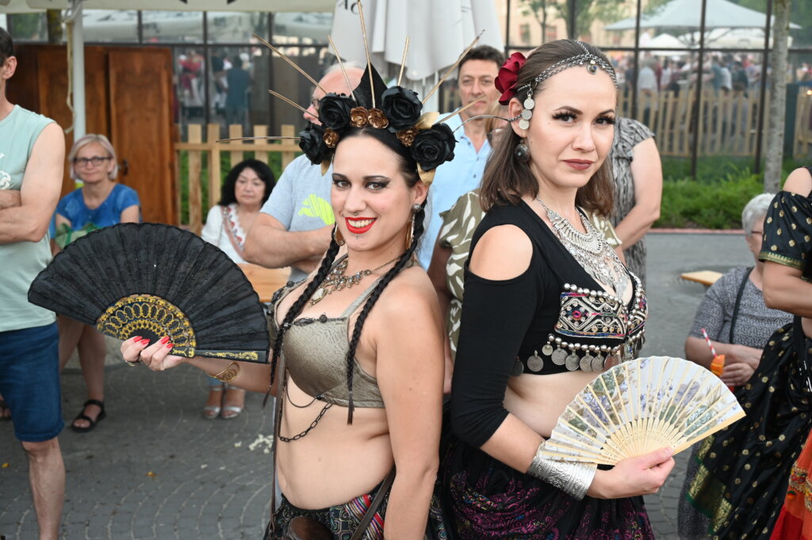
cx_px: 406
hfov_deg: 43.6
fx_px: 1014
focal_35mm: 45
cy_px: 270
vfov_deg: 29.8
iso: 640
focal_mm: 45
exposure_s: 1/50
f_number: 5.3
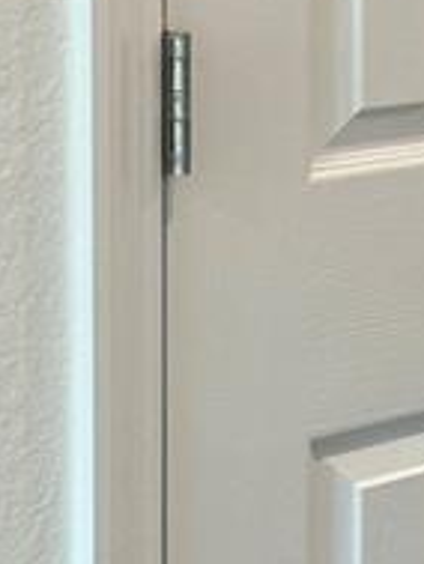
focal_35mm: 165
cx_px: 1311
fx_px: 2692
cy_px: -69
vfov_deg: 11.8
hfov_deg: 7.7
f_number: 1.5
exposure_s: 1/60
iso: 80
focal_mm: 5.7
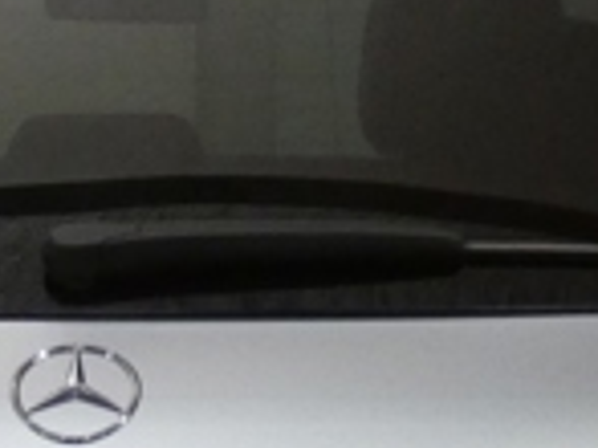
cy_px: 619
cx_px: 89
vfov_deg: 5.9
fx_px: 4315
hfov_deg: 7.9
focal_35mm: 250
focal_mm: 8.2
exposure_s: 1/80
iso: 500
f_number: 3.8
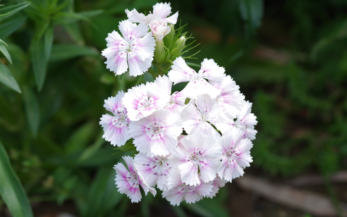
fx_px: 1456
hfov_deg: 13.6
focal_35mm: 154
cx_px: 173
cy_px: 109
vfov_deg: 8.5
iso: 800
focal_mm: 100
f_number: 8
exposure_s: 1/400
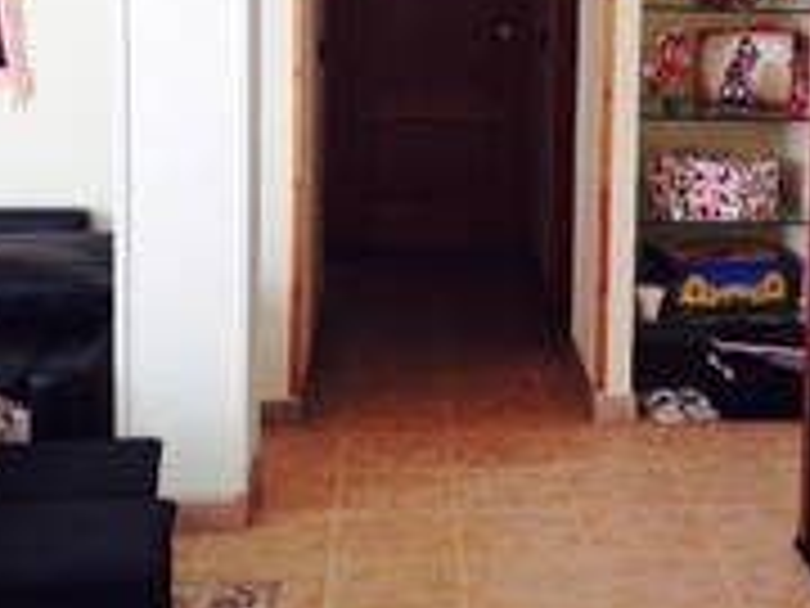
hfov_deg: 27.6
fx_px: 1638
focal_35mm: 70
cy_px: 108
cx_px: 558
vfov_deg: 20.7
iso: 64
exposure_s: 1/40
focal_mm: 4.28
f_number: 2.4
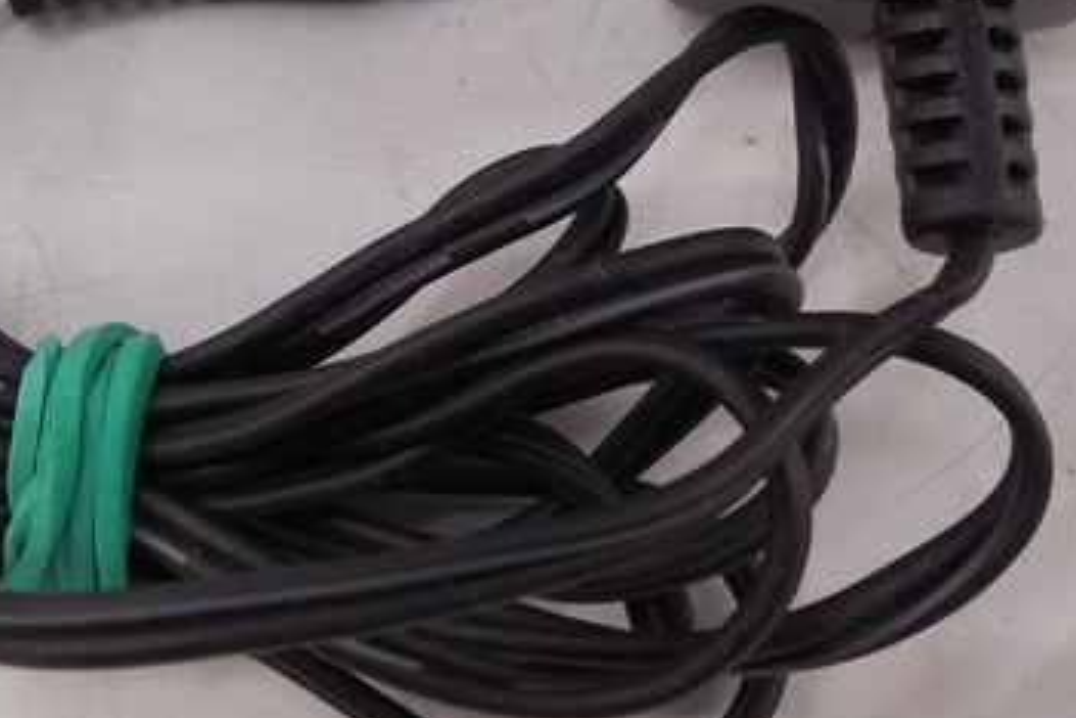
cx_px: 159
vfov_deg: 16.3
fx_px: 2361
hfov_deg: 25.1
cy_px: -218
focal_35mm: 79
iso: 125
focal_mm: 4.6
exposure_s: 1/30
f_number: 3.5
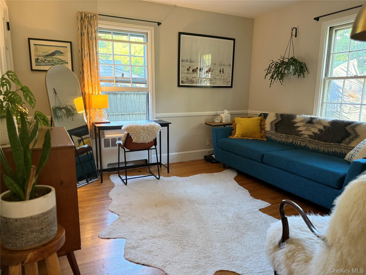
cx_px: 183
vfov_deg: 56.8
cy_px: 138
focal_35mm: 24
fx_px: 254
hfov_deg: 71.6
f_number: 1.78
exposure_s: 1/60
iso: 500
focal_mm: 6.76
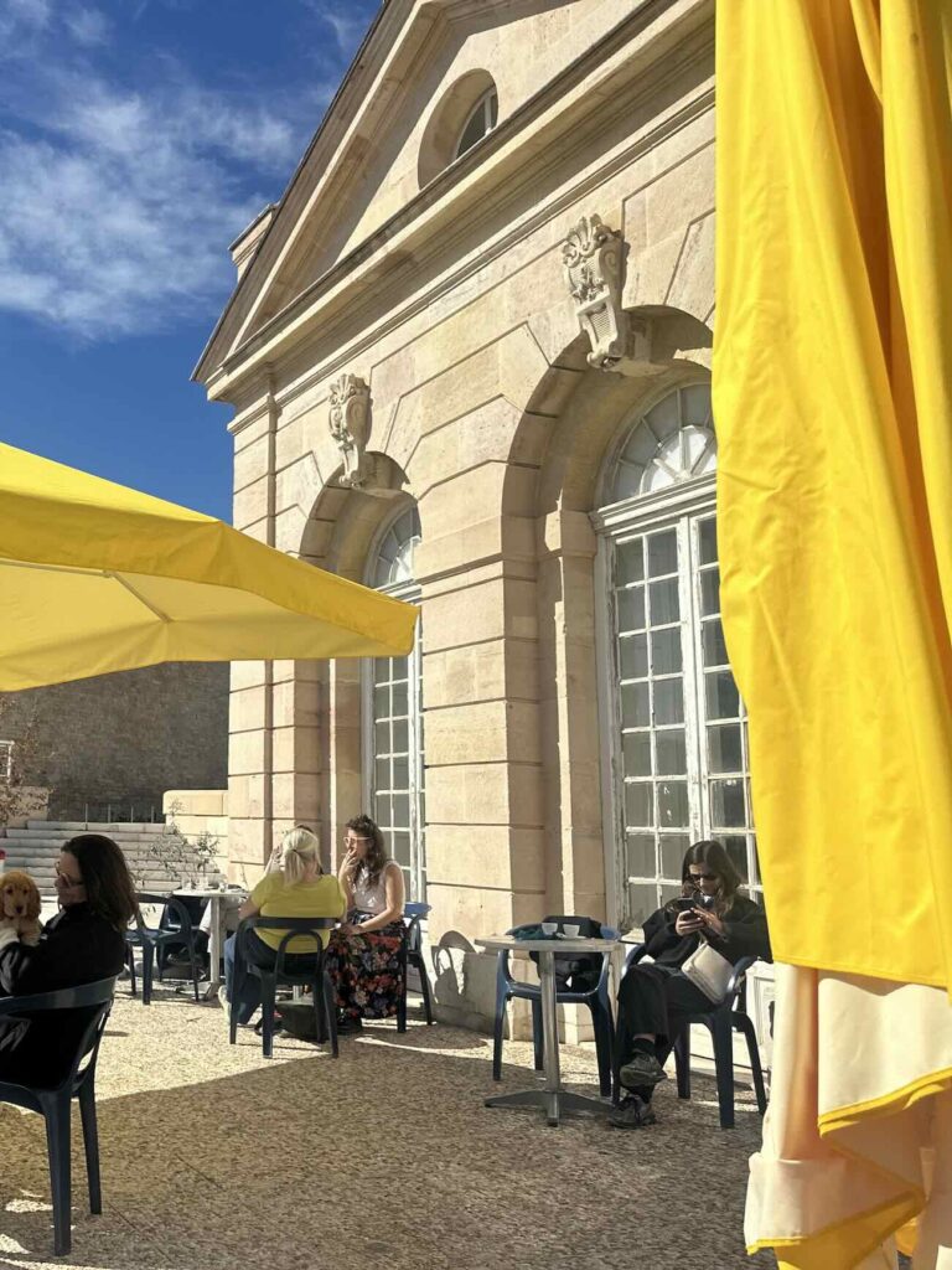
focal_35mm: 24
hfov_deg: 56.8
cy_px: 635
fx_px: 880
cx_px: 476
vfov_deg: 71.6
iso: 80
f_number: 1.78
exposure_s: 1/8929
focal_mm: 6.86
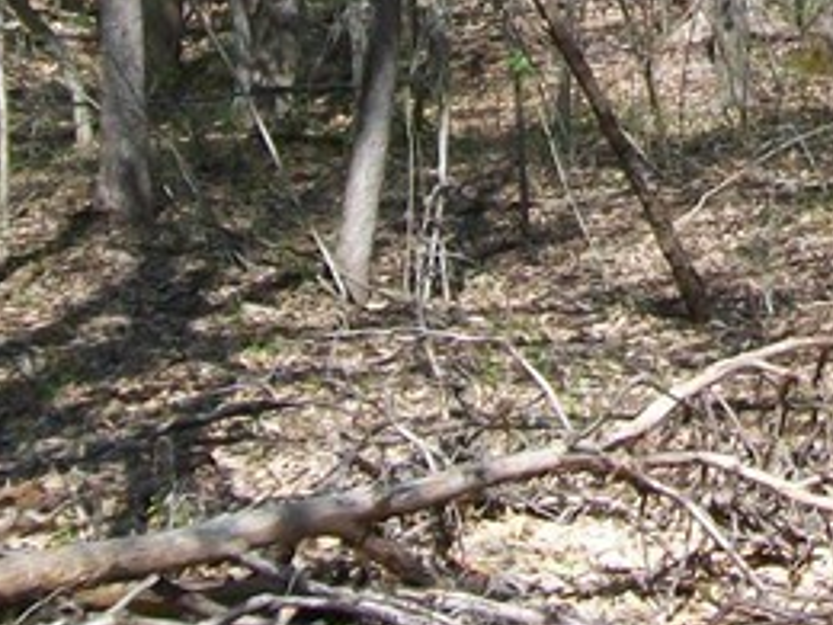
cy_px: -343
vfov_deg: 10.6
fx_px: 3225
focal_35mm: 134
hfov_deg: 14.5
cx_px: 846
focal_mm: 6.1
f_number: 2.7
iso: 64
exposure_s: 1/640
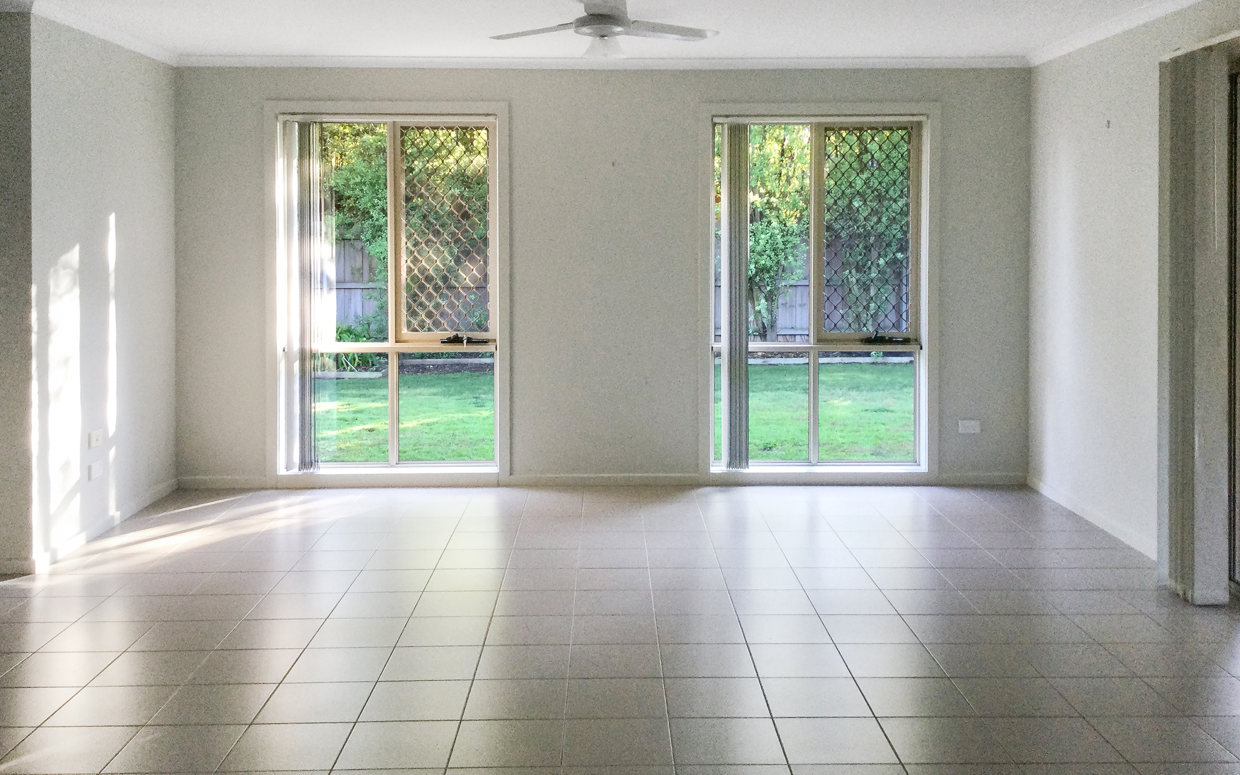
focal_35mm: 33
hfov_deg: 58.1
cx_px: 621
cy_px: 393
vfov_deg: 38.3
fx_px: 1115
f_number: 2.4
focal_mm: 3.3
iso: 80
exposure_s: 1/33
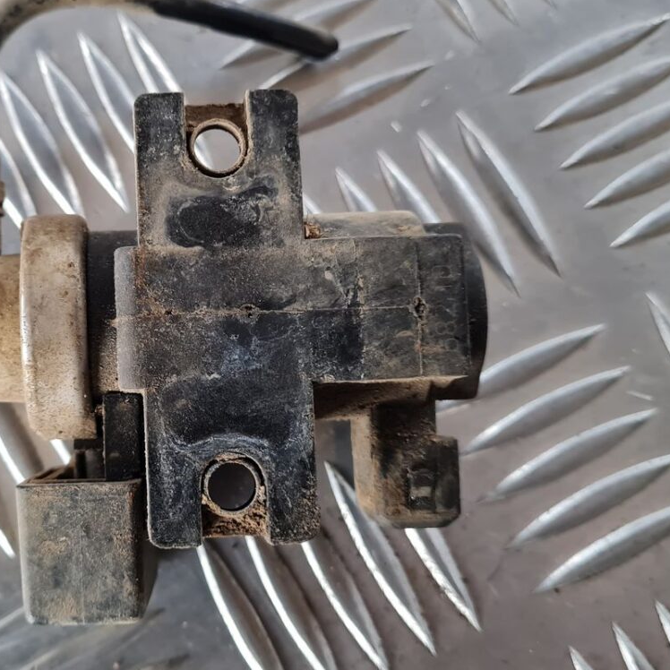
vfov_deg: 39.1
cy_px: 295
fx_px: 942
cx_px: 159
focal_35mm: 43
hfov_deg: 38.1
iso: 250
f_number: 1.8
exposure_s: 1/100
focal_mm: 5.4
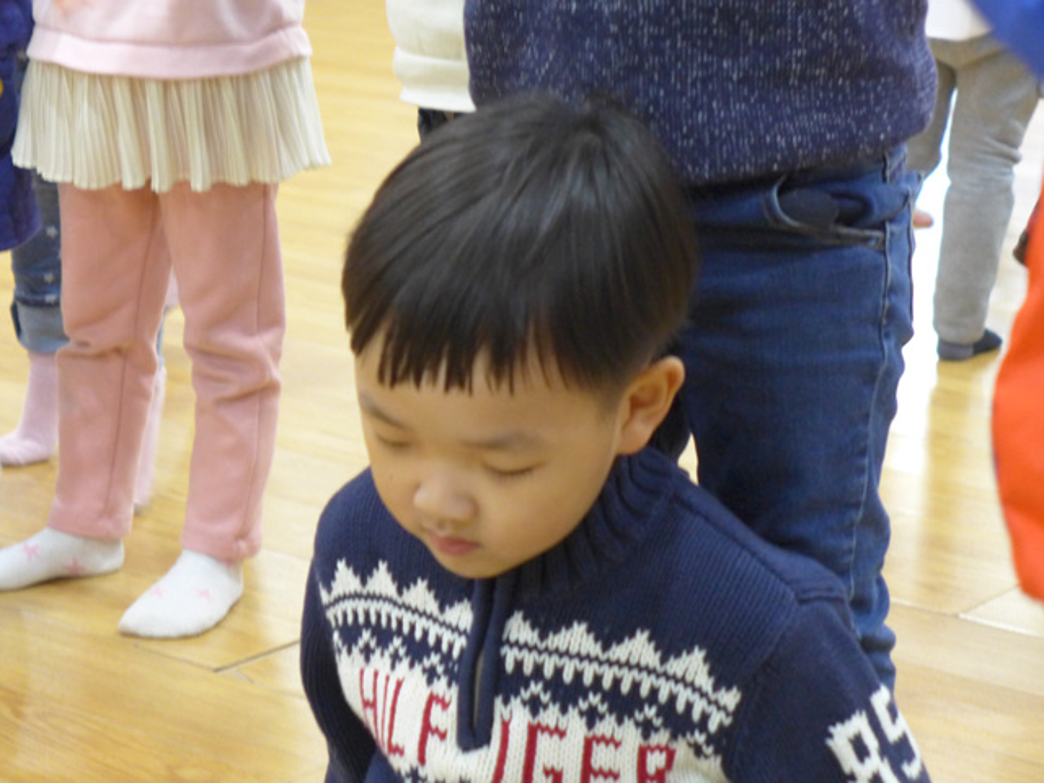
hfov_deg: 21.8
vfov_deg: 16.4
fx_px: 2714
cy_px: 392
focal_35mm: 90
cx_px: 522
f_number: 2.3
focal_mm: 17.7
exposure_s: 1/100
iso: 800
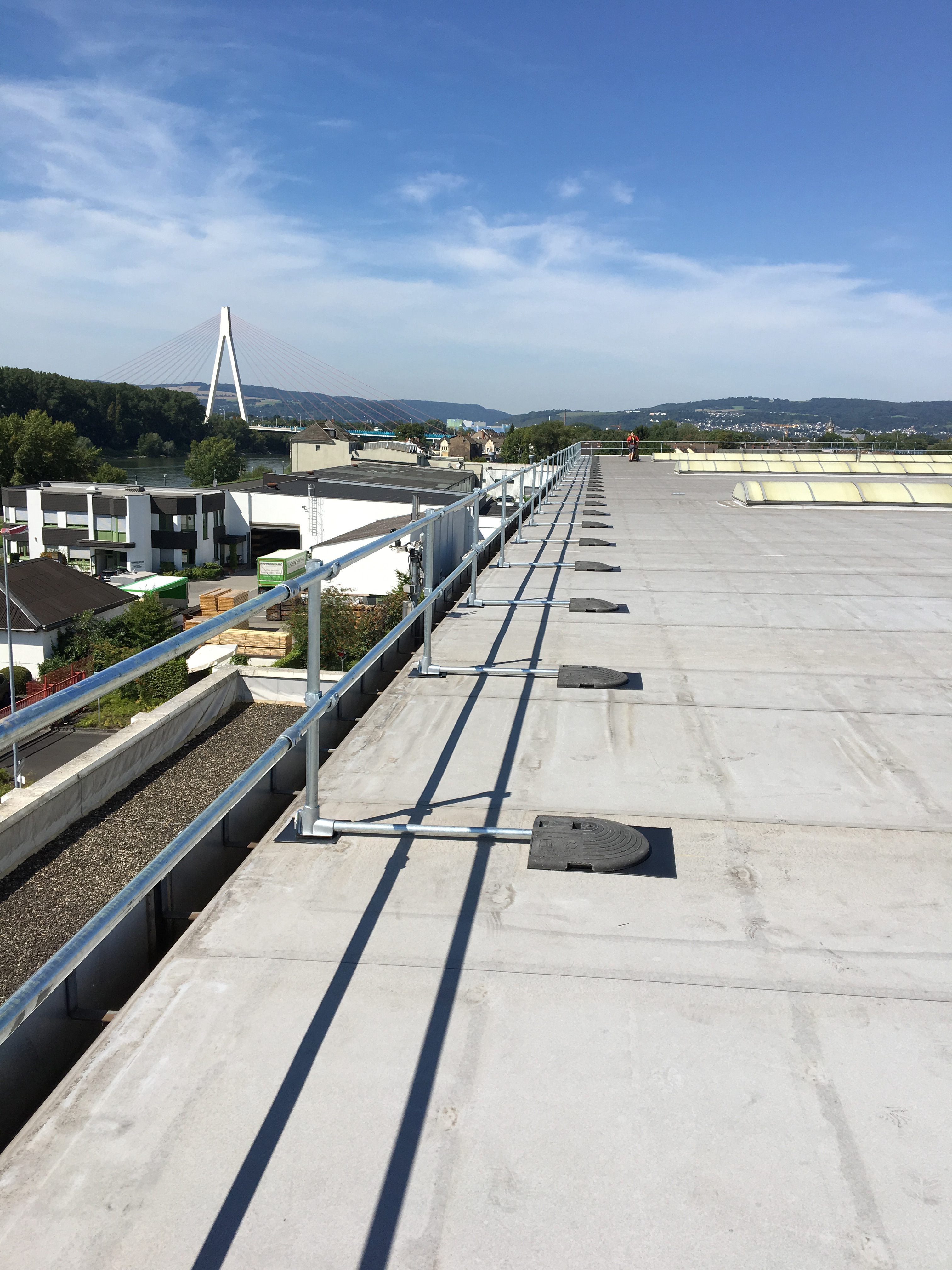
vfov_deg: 61.7
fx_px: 1063
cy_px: 635
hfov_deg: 48.2
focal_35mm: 29
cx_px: 476
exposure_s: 1/2198
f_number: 2.2
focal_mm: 4.15
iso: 25
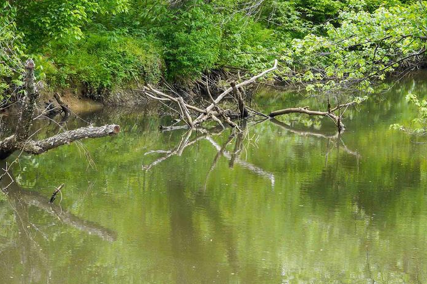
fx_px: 1755
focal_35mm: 148
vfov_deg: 9.3
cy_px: 99
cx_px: 246
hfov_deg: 13.9
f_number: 4.5
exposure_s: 1/100
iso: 160
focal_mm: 50
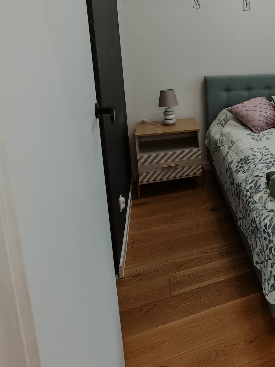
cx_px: 319
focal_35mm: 31
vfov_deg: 55.9
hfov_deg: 36.6
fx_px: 328
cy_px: 99
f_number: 2
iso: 320
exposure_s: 1/33
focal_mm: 1.82
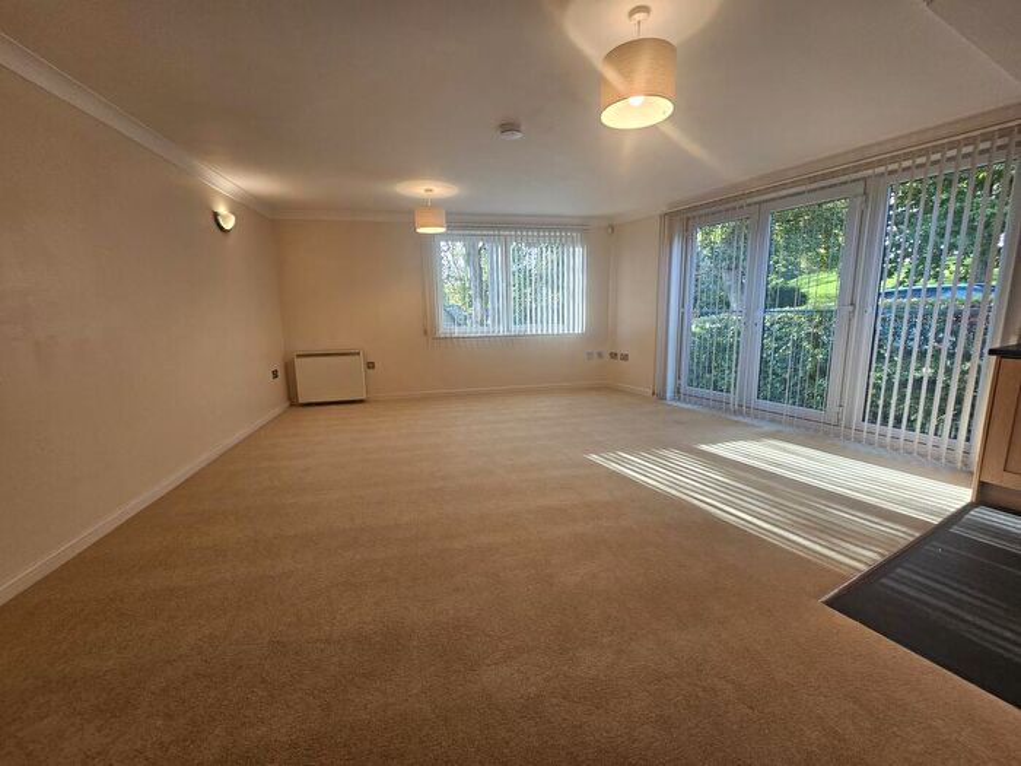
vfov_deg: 89.9
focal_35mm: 13
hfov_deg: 106.2
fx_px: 383
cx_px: 510
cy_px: 383
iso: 64
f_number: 2.2
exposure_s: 1/50
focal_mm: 2.2
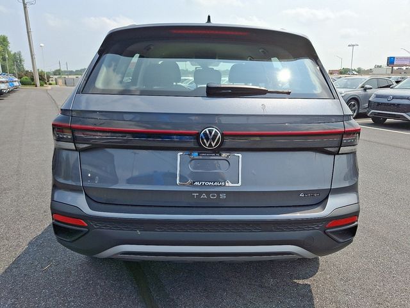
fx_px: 296
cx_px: 205
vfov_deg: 54.9
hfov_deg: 69.4
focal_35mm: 25
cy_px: 154
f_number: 1.8
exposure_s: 1/1429
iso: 25
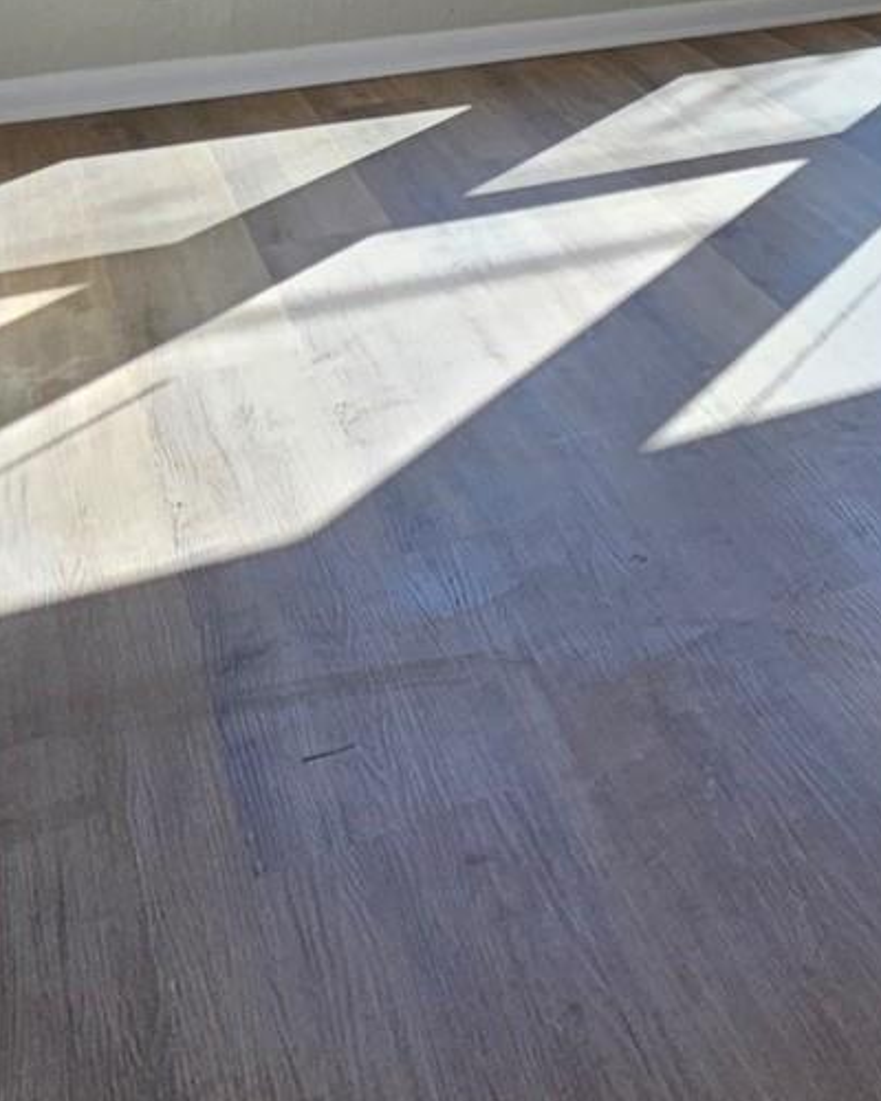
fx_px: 1695
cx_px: 1581
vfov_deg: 30.5
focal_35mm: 52
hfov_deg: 20.6
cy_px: -220
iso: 50
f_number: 2.2
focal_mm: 2.2
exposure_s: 1/337
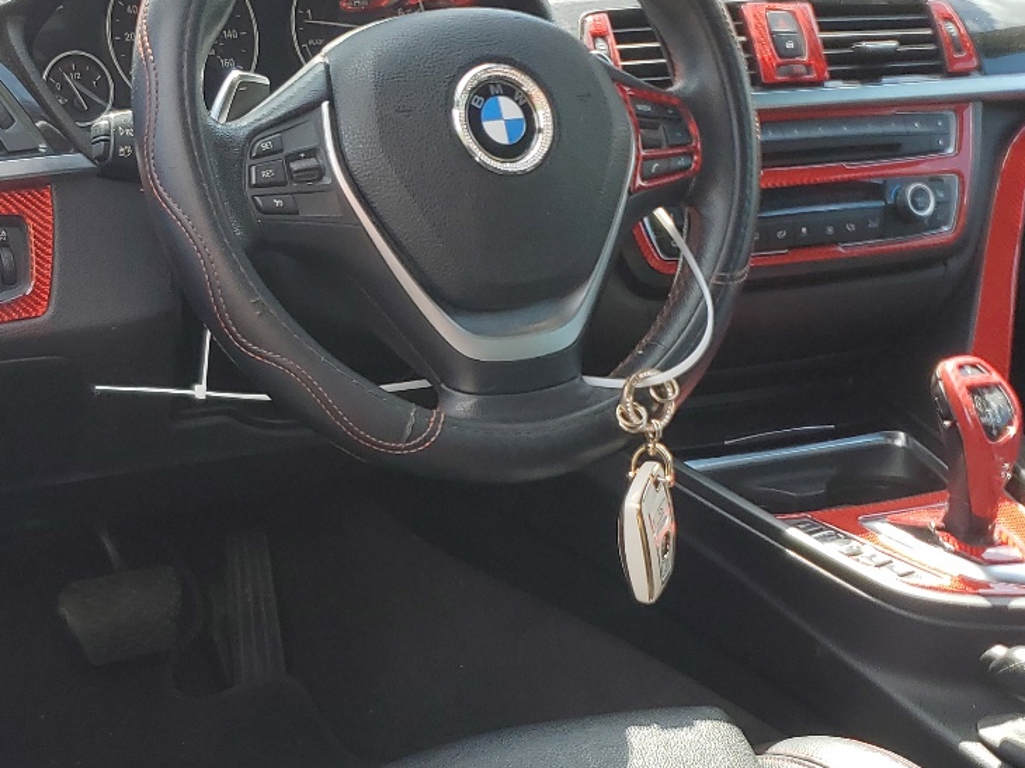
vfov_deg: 25.4
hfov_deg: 33.7
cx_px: 427
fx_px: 1687
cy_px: 553
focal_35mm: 57
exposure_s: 1/385
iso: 50
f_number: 1.5
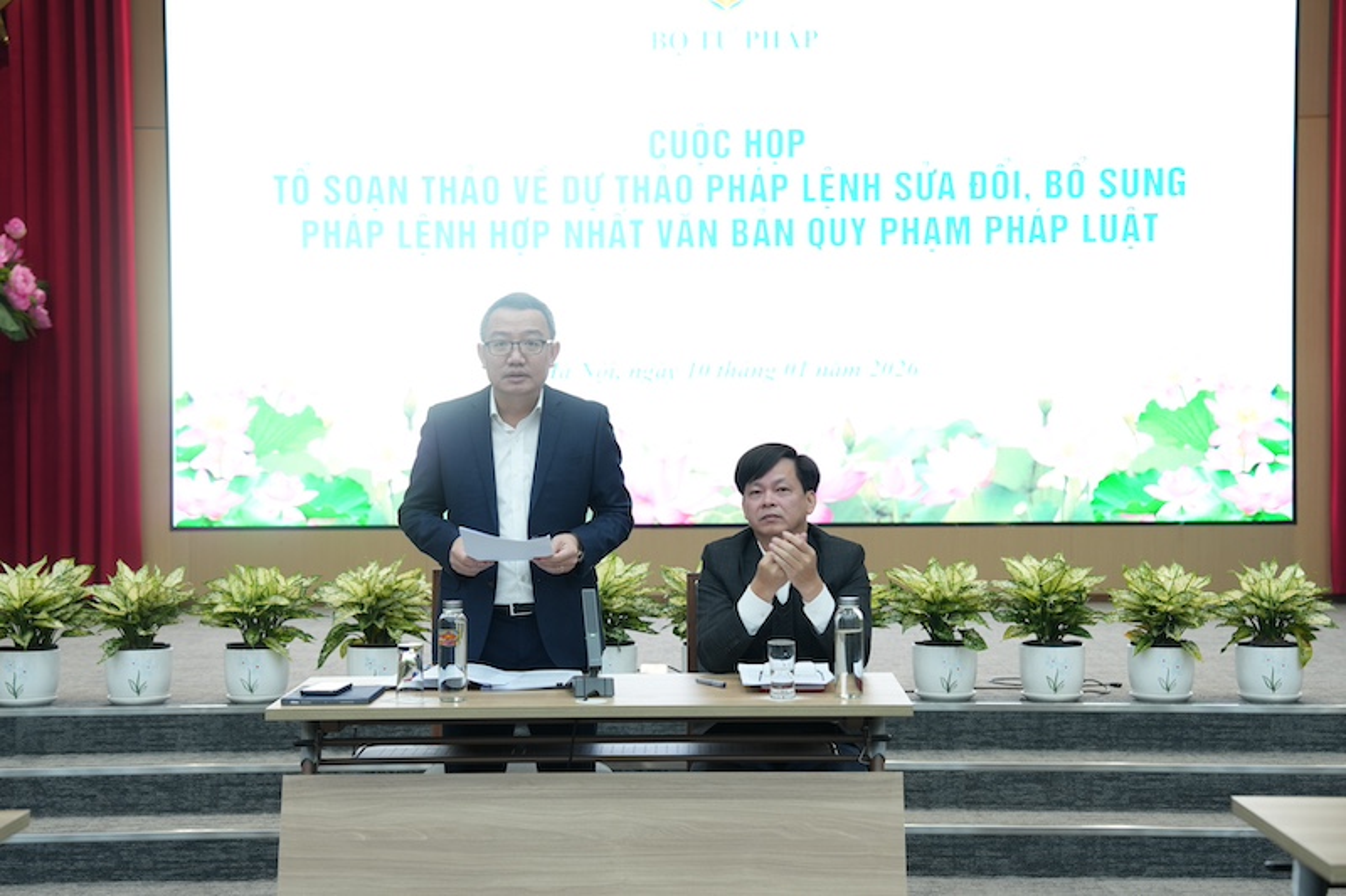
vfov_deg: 20.3
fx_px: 2504
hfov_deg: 30.1
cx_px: 673
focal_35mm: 67
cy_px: 448
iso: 640
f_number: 4
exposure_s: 1/60
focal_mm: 67
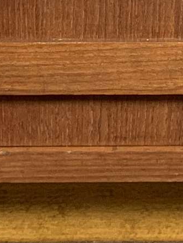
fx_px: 1655
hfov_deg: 6.3
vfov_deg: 8.3
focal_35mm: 235
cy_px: -34
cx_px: 160
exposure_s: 1/100
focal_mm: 4.25
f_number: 1.8
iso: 64
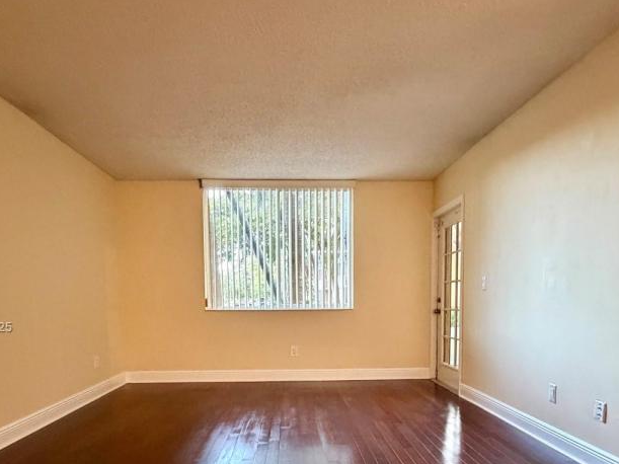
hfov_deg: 76.4
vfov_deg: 58.9
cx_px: 304
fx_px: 393
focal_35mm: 22
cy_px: 328
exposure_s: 1/60
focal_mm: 2.22
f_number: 2.2
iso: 800
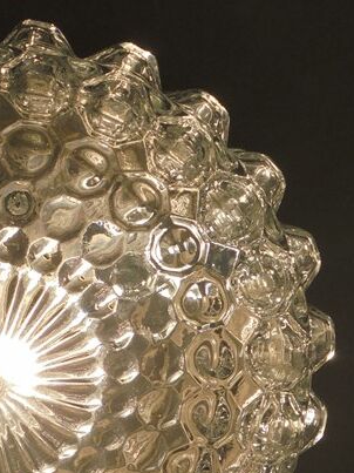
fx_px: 1310
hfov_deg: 15.0
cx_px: -26
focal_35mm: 96
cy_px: 359
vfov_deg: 20.3
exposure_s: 1/400
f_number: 4.5
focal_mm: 7.8
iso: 100
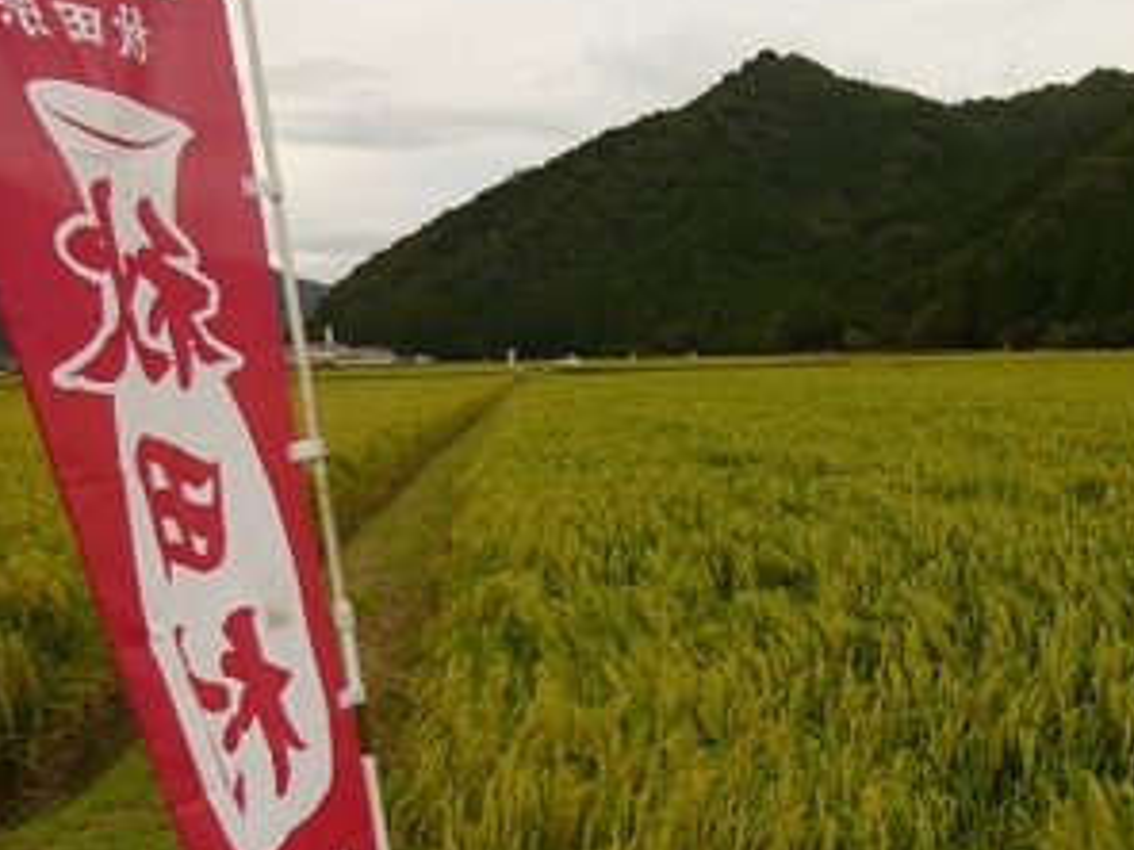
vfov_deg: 37.2
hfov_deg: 47.5
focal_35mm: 38
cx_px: 824
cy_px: 588
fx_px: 1245
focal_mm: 4.5
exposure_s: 1/320
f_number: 3.1
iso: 100
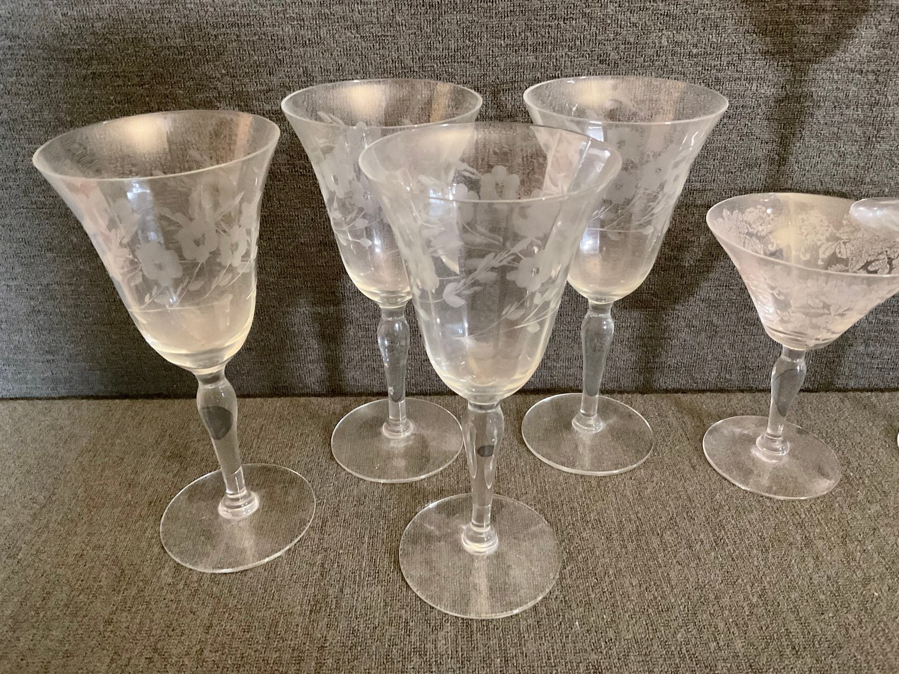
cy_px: 337
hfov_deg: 61.7
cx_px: 450
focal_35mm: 29
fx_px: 753
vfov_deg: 48.2
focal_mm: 3
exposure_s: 1/30
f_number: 1.8
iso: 400
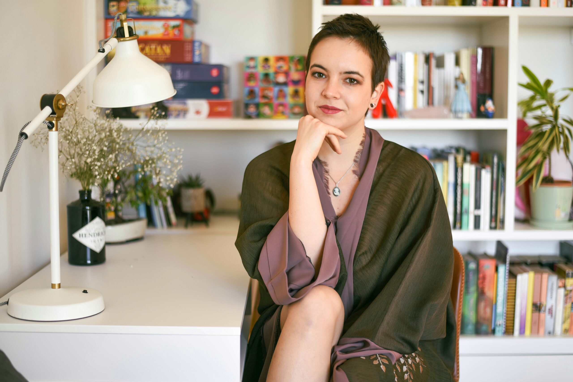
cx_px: 286
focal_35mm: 50
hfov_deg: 39.6
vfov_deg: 27.0
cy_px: 191
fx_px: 796
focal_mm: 50
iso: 100
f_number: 1.8
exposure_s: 1/125
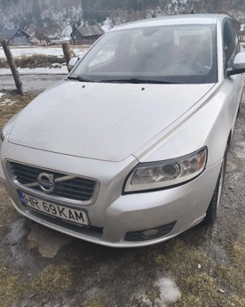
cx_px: 122
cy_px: 145
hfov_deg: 54.9
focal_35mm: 26
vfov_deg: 66.0
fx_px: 236
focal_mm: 6.18
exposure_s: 1/345
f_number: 1.65
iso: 50
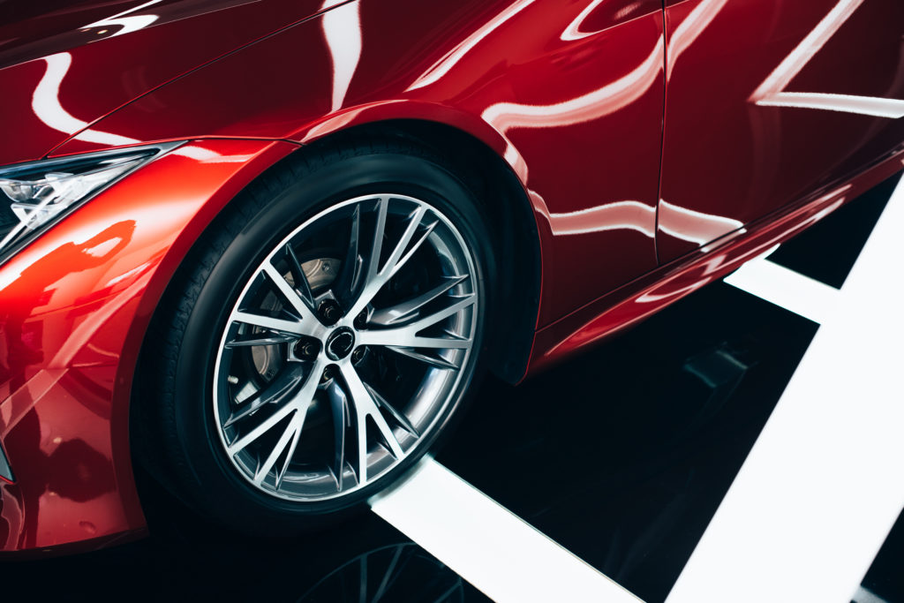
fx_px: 1256
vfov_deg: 27.0
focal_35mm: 50
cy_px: 302
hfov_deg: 39.6
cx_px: 452
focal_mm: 50
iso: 500
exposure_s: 1/200
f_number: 3.2
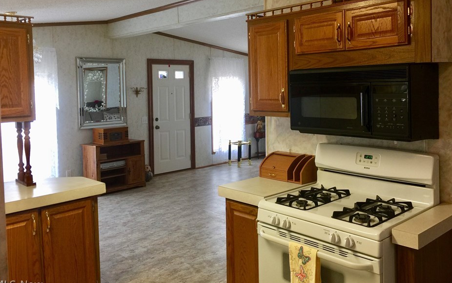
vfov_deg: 37.1
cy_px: 105
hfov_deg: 56.6
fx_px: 419
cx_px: 242
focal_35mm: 34
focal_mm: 4.15
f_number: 2.2
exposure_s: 1/15
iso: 32
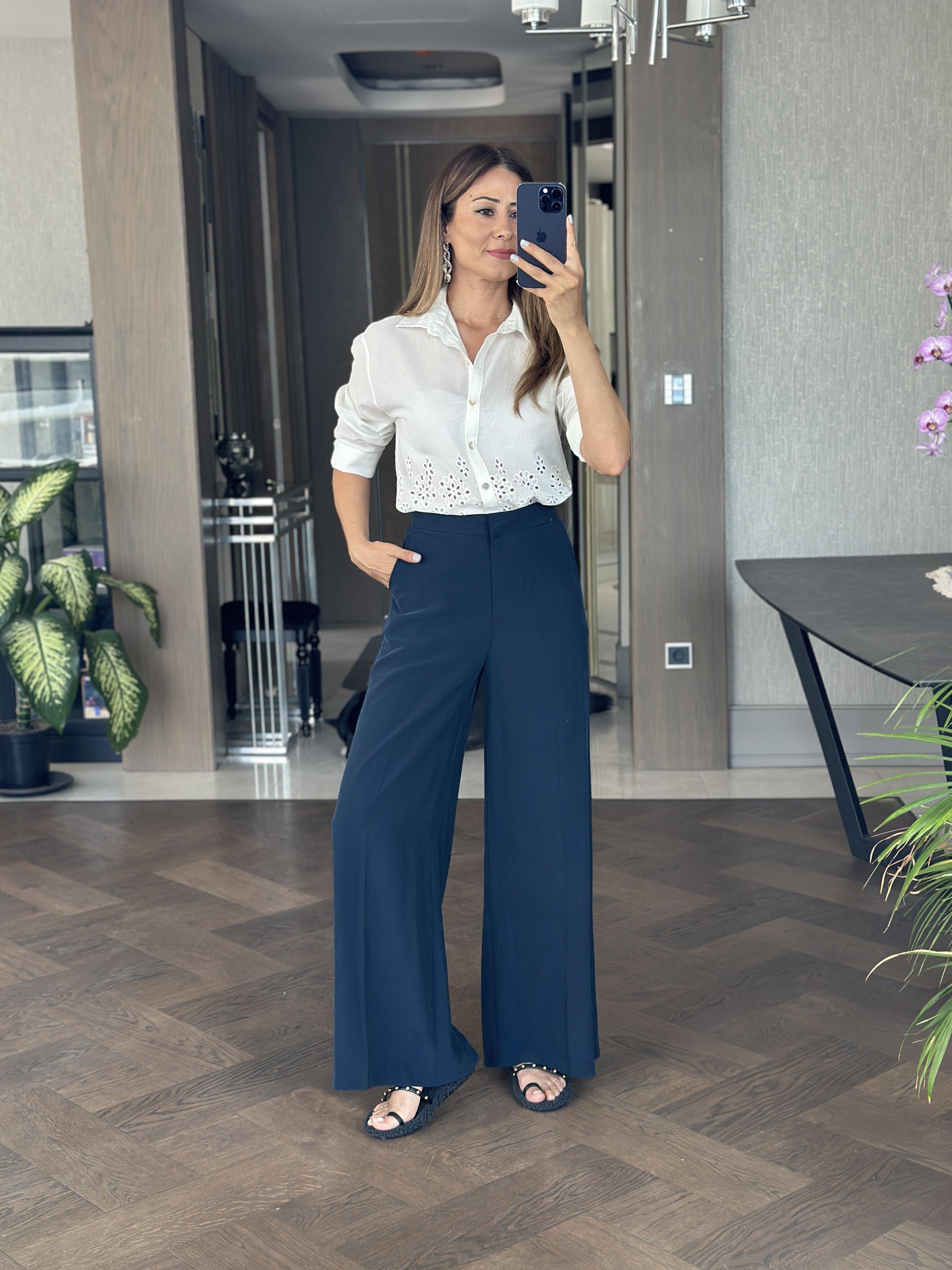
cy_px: 635
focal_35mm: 48
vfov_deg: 39.7
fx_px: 1760
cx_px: 476
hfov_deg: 30.3
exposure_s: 1/96
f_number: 1.78
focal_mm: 6.86
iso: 125
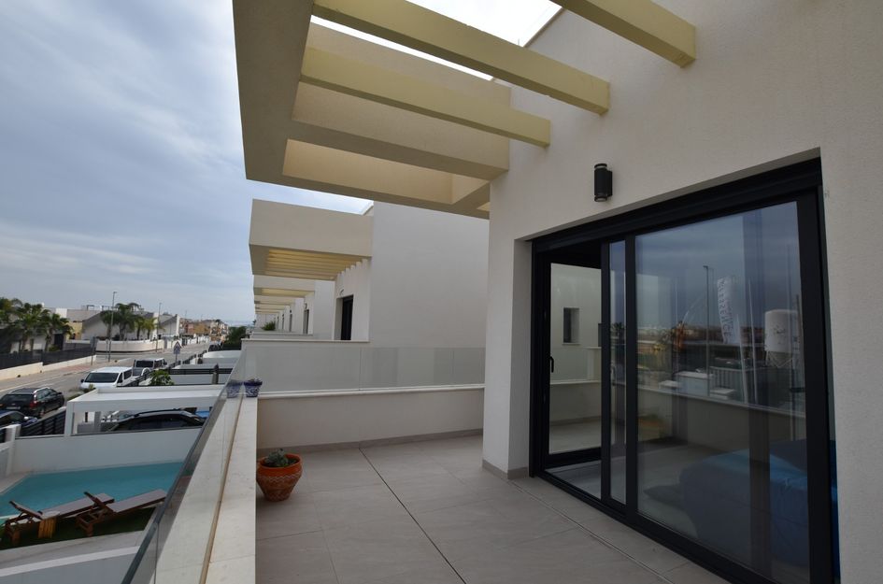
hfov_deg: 100.5
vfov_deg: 77.0
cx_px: 442
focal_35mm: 15
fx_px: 367
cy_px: 292
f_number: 8
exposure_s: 1/500
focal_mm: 10
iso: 200
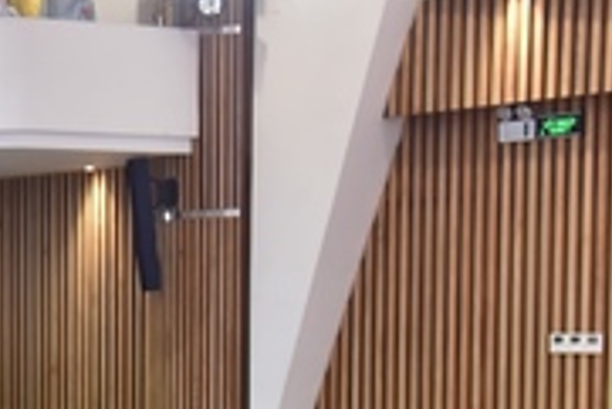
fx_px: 2144
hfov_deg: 14.9
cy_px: 443
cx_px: -352
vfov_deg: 10.8
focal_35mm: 126
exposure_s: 1/160
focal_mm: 35
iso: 2000
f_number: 4.5
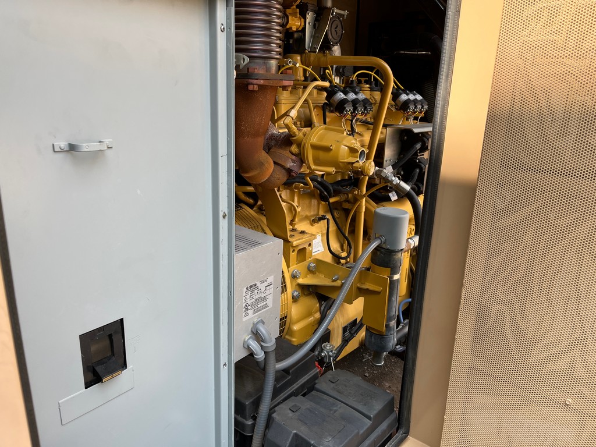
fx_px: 448
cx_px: 298
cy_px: 224
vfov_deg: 53.1
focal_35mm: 26
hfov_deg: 67.3
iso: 50
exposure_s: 1/376
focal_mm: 5.1
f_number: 1.6
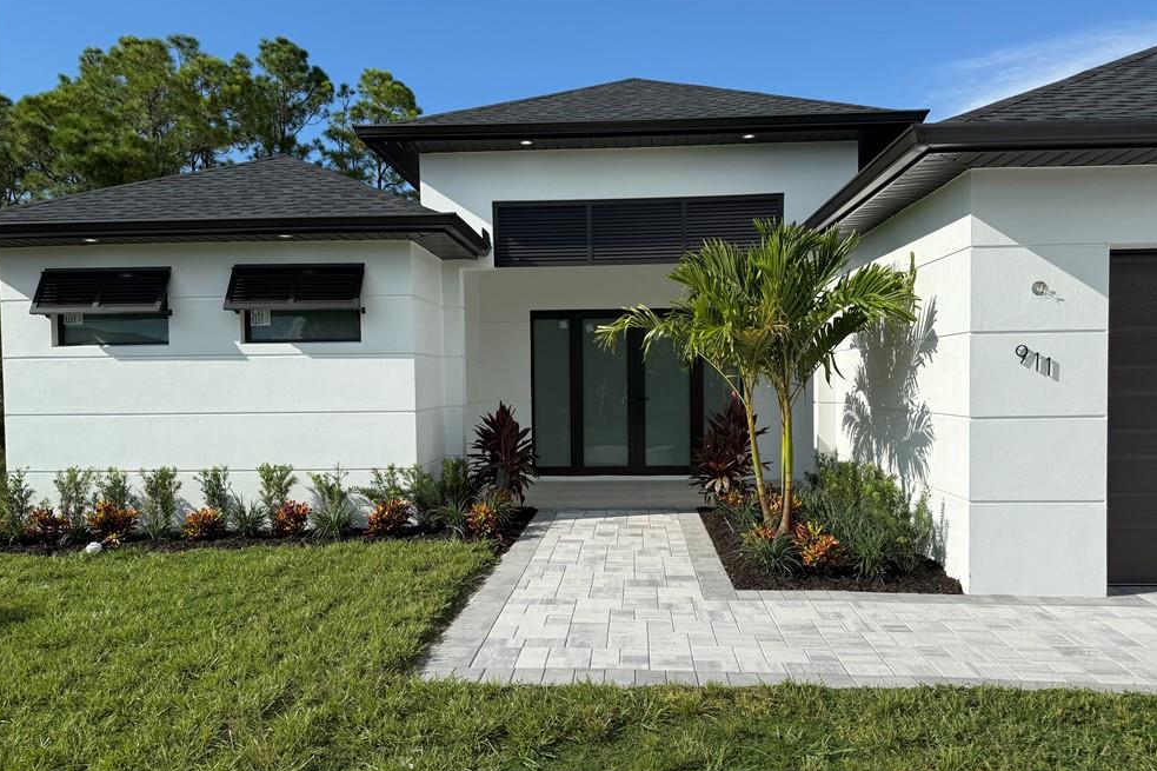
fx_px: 835
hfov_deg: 69.4
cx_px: 594
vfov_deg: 49.5
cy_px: 406
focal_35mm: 26
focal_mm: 6.76
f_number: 1.78
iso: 80
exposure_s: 1/6711
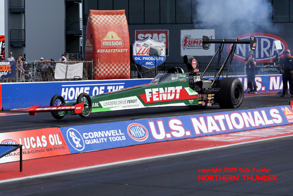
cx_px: 146
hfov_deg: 15.2
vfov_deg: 10.2
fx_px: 1099
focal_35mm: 135
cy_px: 98
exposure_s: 1/1000
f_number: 6.3
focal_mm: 90
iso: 250
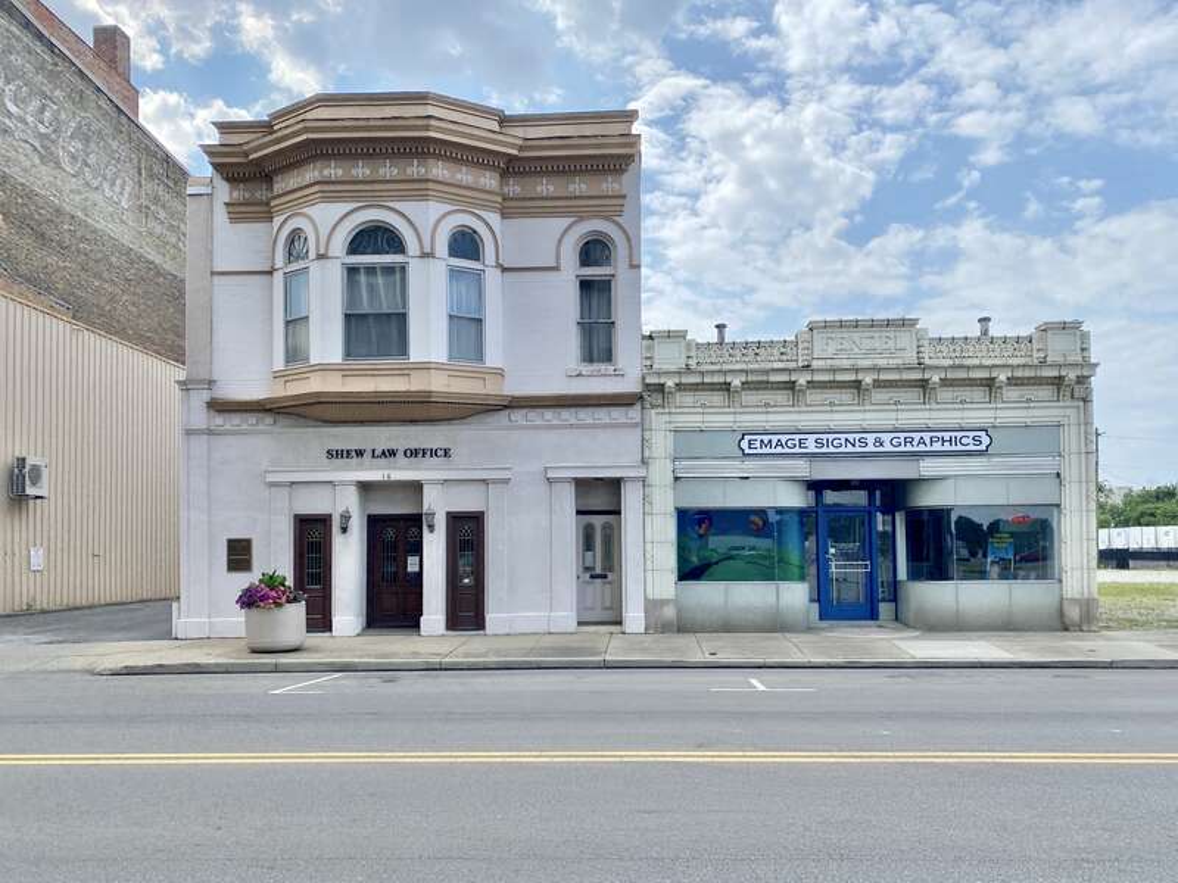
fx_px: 885
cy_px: 442
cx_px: 589
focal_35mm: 26
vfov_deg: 53.1
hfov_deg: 67.3
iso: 32
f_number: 1.8
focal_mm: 4.25
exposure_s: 1/2688
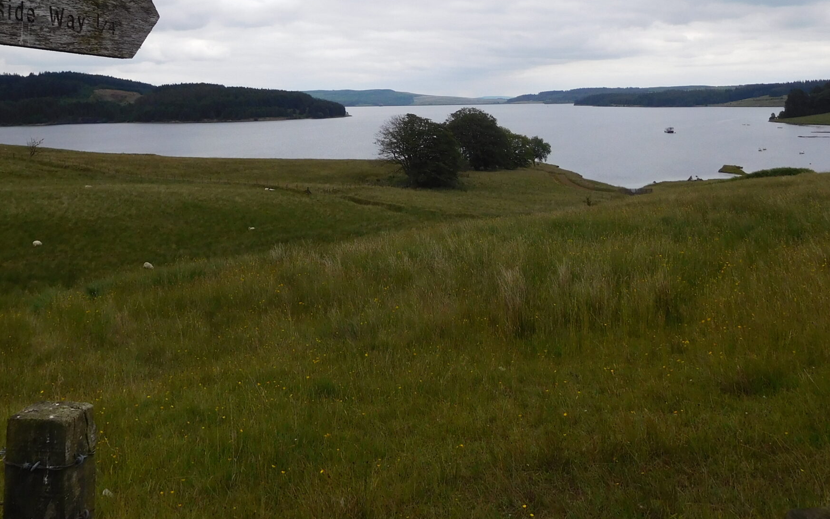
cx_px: 442
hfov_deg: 50.4
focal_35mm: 39
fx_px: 882
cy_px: 74
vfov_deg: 31.5
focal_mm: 4.5
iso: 125
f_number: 3.4
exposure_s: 1/800
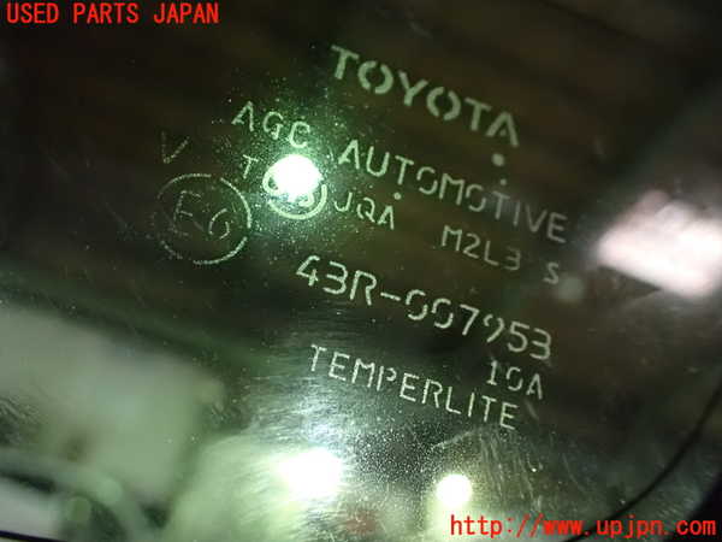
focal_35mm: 30
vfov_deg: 46.8
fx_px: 626
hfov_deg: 60.0
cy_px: 271
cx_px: 361
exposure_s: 1/25
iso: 1600
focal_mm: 5.4
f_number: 2.3
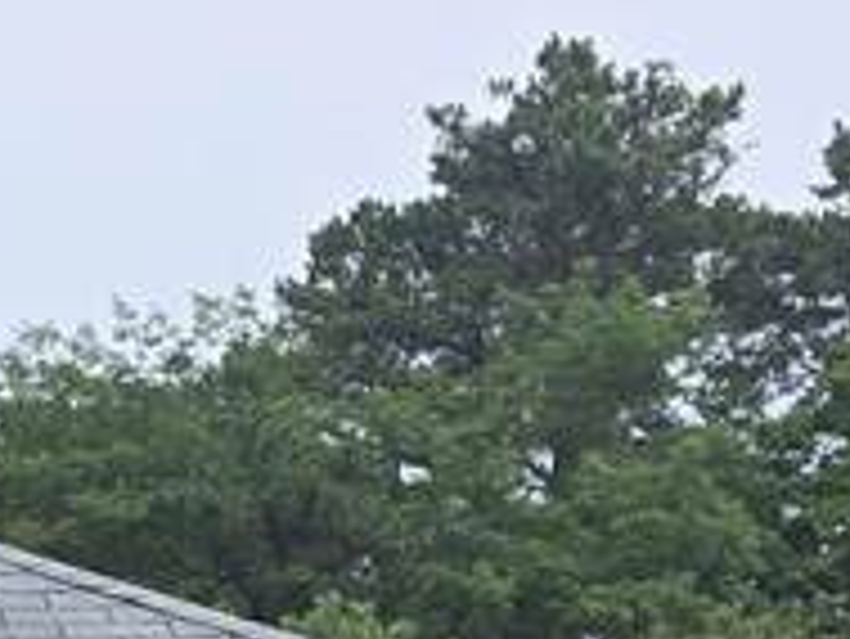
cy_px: 1832
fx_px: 3833
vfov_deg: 8.3
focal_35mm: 156
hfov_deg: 11.5
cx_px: -787
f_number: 1.7
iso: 12
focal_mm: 6.3
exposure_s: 1/568
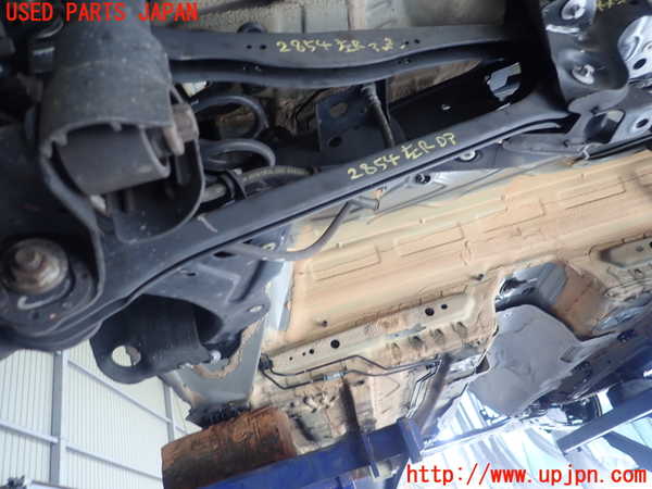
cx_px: 326
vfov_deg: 54.9
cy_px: 244
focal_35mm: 25
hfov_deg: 69.4
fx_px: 471
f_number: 2
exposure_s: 1/60
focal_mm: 4.5
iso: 200
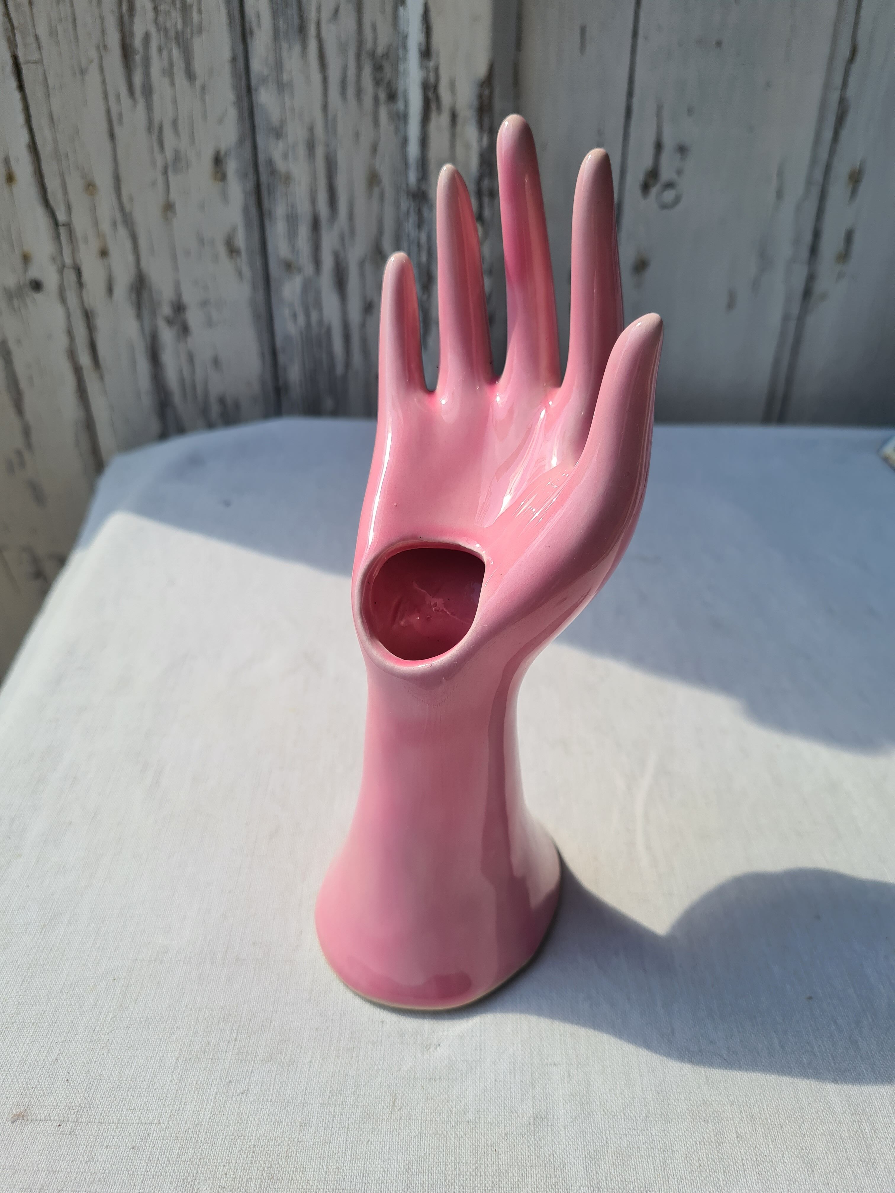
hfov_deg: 53.1
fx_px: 896
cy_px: 596
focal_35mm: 26
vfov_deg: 67.3
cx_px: 448
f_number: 1.8
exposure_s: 1/1924
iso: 50
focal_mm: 5.4
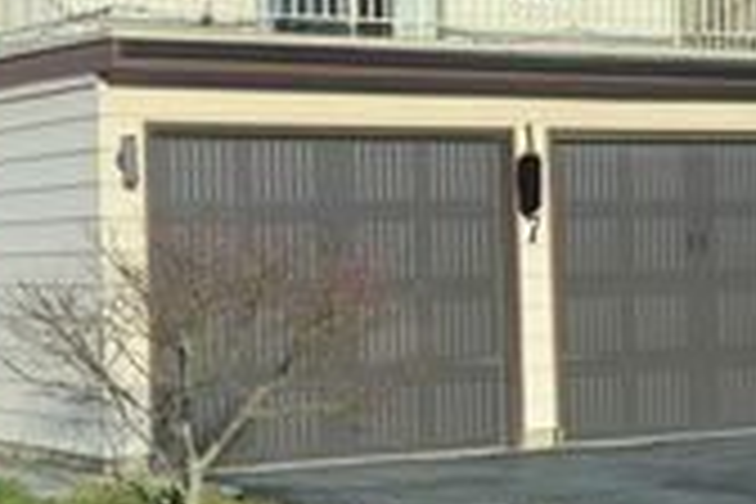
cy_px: 128
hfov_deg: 18.7
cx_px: 50
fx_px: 2247
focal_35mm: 107
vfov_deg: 12.8
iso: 1000
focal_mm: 36
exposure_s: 1/4000
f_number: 5
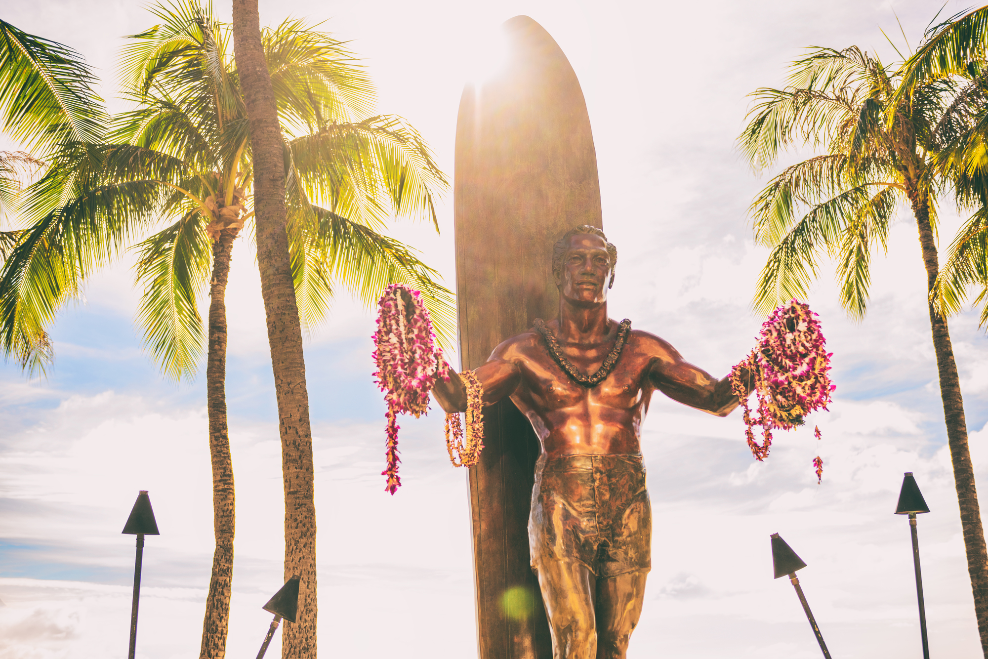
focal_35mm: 48
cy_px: 330
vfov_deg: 28.1
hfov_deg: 41.1
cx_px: 494
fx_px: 1317
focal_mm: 48
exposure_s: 1/1250
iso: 160
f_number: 3.2
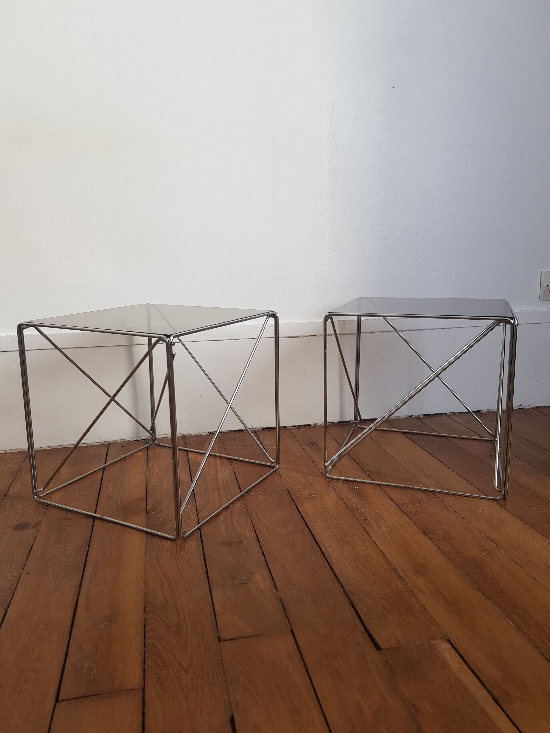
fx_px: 551
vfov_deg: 67.3
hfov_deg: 53.1
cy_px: 366
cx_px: 275
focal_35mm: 26
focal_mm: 4.2
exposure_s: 1/50
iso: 64
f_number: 1.7
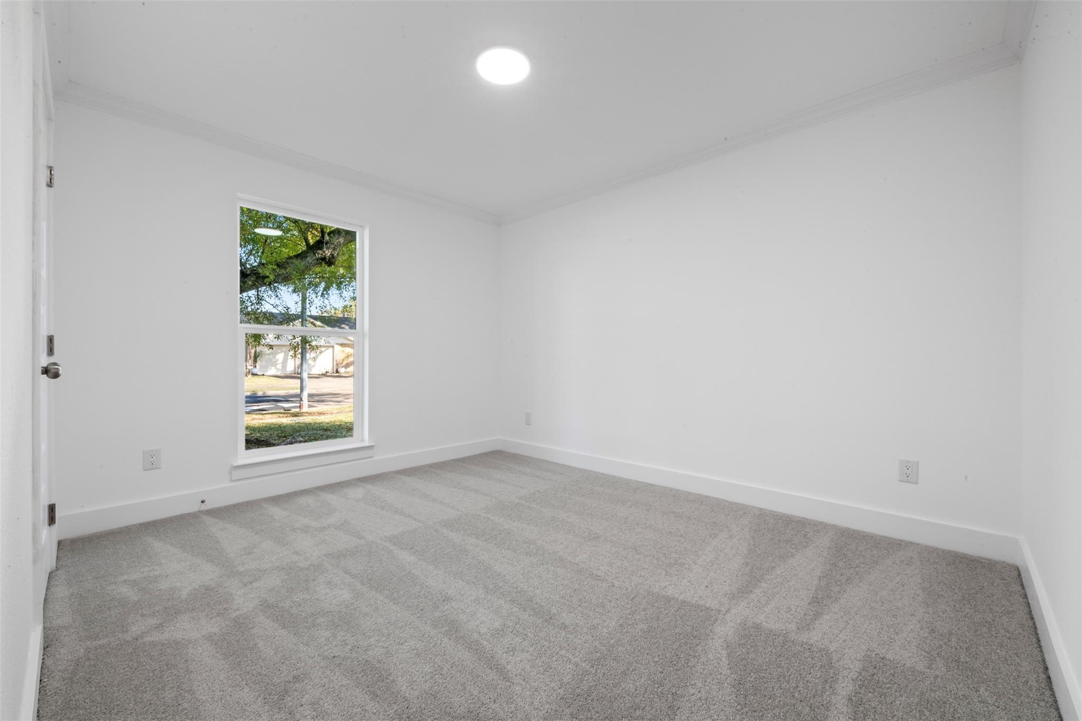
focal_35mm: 14
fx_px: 421
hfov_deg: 104.3
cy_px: 360
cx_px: 541
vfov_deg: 81.2
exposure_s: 2
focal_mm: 14
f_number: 9
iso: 250
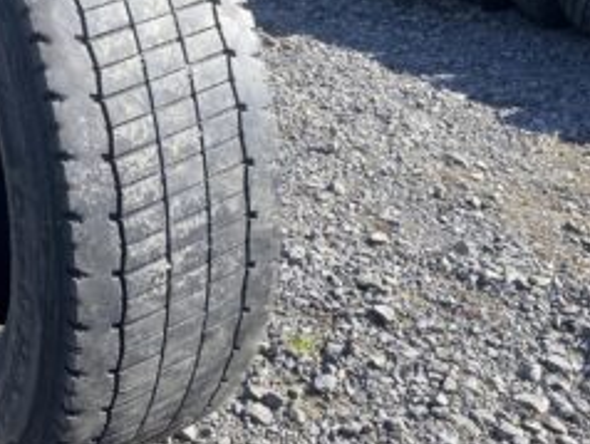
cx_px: 141
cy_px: 145
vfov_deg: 30.7
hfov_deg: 39.2
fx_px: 802
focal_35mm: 47
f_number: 1.8
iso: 32
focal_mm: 4.25
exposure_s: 1/927
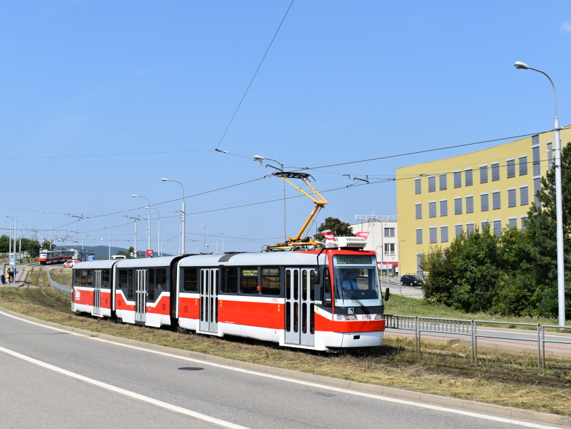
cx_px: 271
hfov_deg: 40.0
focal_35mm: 48
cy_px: 219
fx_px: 785
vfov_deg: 30.5
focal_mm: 27
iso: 200
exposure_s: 1/400
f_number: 10
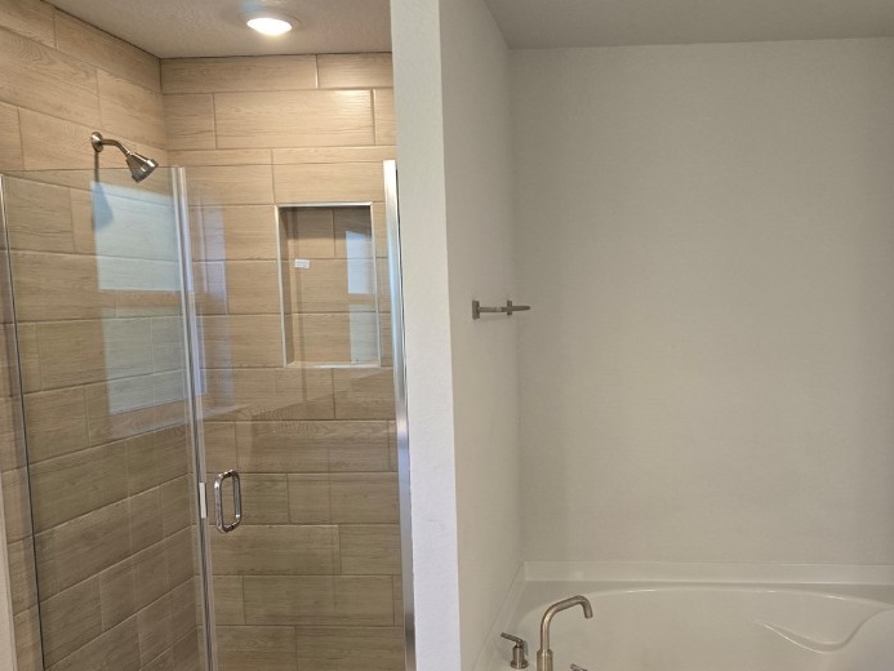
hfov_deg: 53.0
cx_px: 587
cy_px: 395
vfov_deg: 41.7
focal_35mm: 34
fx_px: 878
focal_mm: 6.3
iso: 160
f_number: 1.7
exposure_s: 1/120
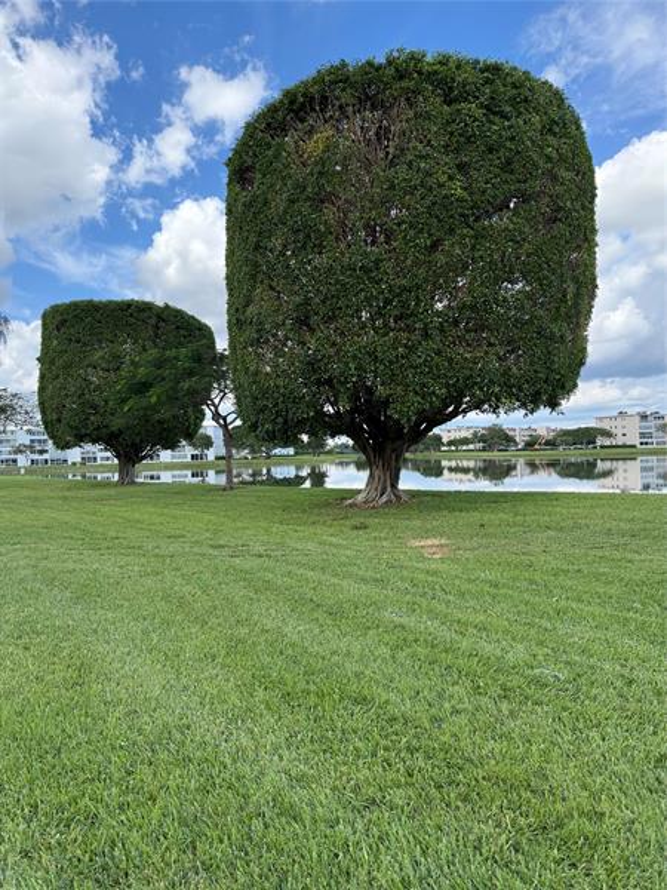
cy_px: 445
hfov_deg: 56.8
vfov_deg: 71.6
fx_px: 617
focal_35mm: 24
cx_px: 334
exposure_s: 1/1855
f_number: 1.78
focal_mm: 6.76
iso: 100
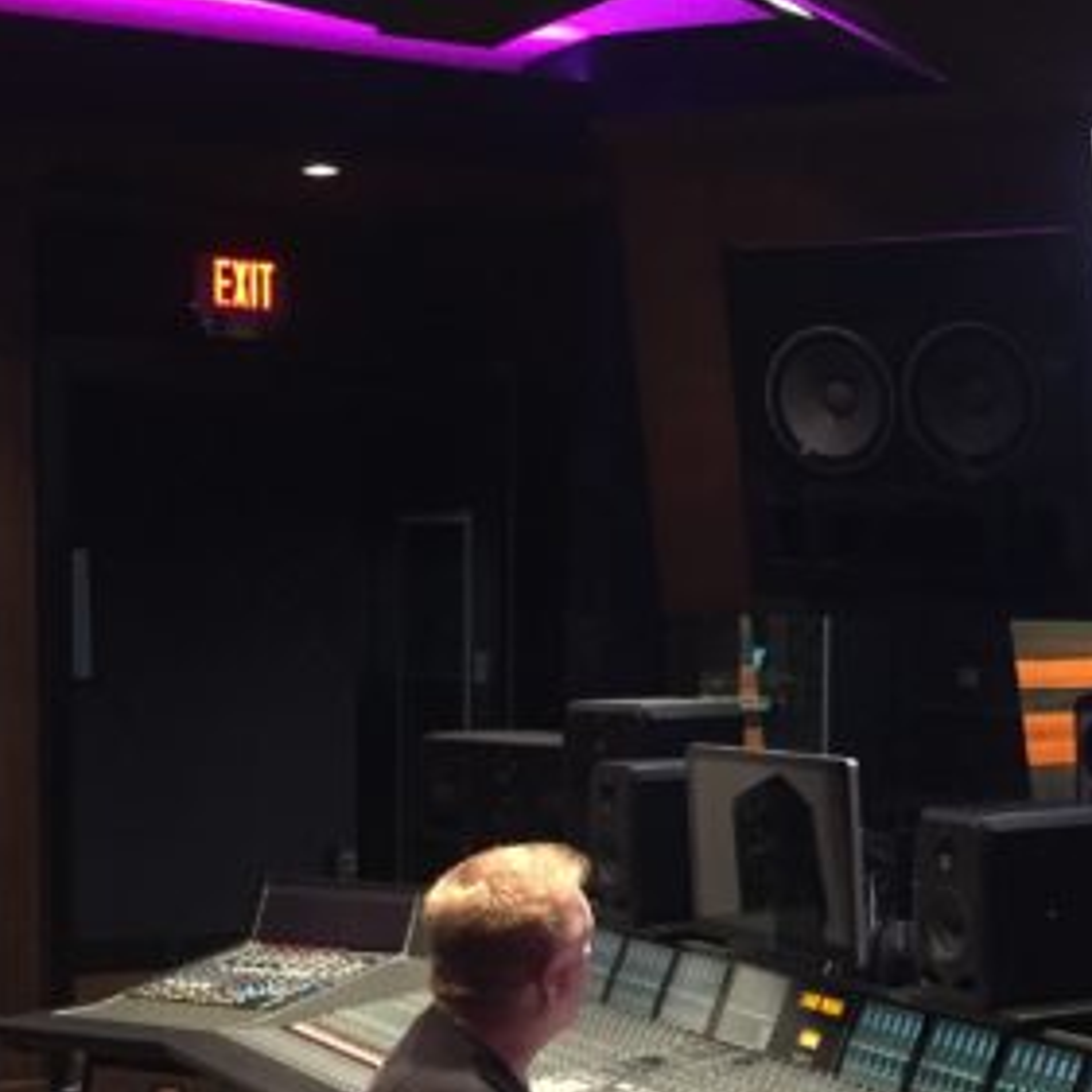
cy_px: 797
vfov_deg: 24.4
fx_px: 2498
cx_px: 921
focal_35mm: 70
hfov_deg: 24.2
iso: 250
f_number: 2.2
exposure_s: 1/17
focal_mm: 4.15
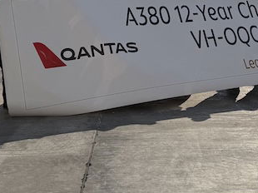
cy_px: -12
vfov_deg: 15.5
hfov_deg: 20.5
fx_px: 693
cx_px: 254
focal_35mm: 93
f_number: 1.78
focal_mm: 6.76
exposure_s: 1/14286
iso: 64
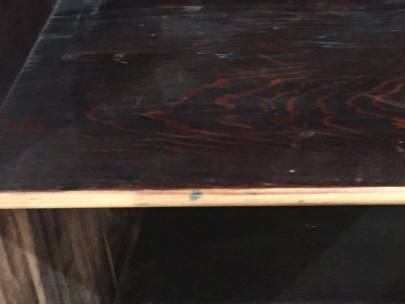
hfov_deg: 25.5
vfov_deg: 19.1
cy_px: 42
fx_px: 889
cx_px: 277
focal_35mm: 76
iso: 400
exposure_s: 1/17
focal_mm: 4.15
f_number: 2.2
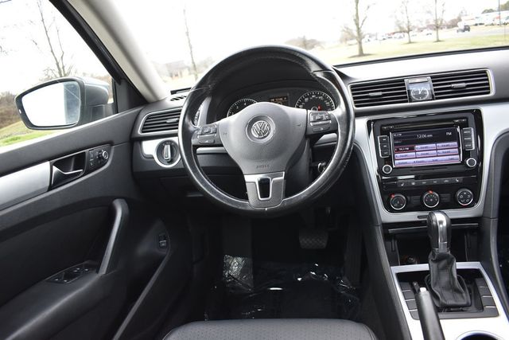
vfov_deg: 48.0
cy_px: 170
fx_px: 382
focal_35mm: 27
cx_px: 254
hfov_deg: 67.4
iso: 640
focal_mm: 18
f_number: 3.5
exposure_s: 1/250
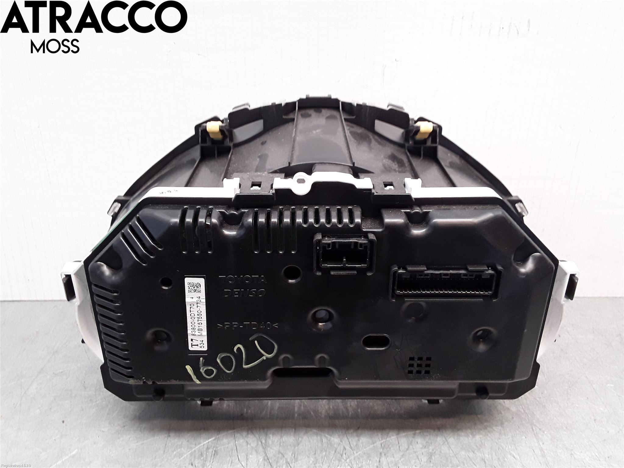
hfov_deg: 63.4
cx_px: 312
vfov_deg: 49.7
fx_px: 505
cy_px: 234
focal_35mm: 28
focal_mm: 2.91
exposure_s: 1/100
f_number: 1.9
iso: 100
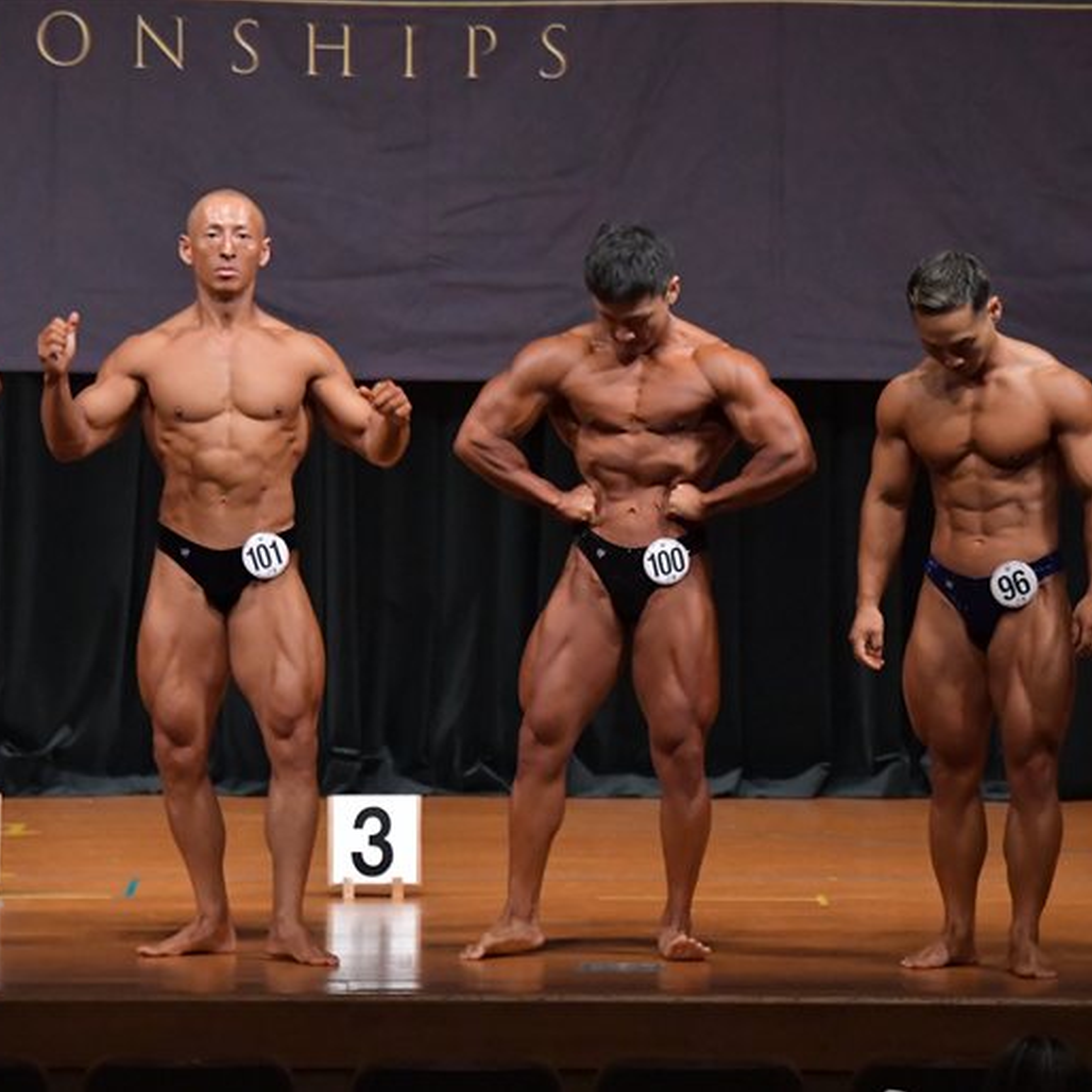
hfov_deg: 6.3
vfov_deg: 6.3
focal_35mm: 278
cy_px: 546
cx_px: 692
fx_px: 9922
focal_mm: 145
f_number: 5.6
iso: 6400
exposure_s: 1/400
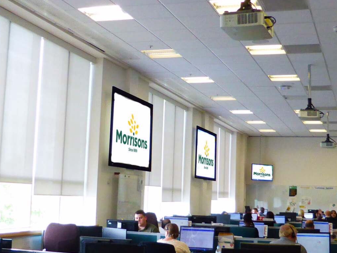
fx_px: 584
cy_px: 111
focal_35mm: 60
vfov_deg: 24.4
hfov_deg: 32.2
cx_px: 175
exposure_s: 1/60
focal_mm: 4.3
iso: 400
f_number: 3.3
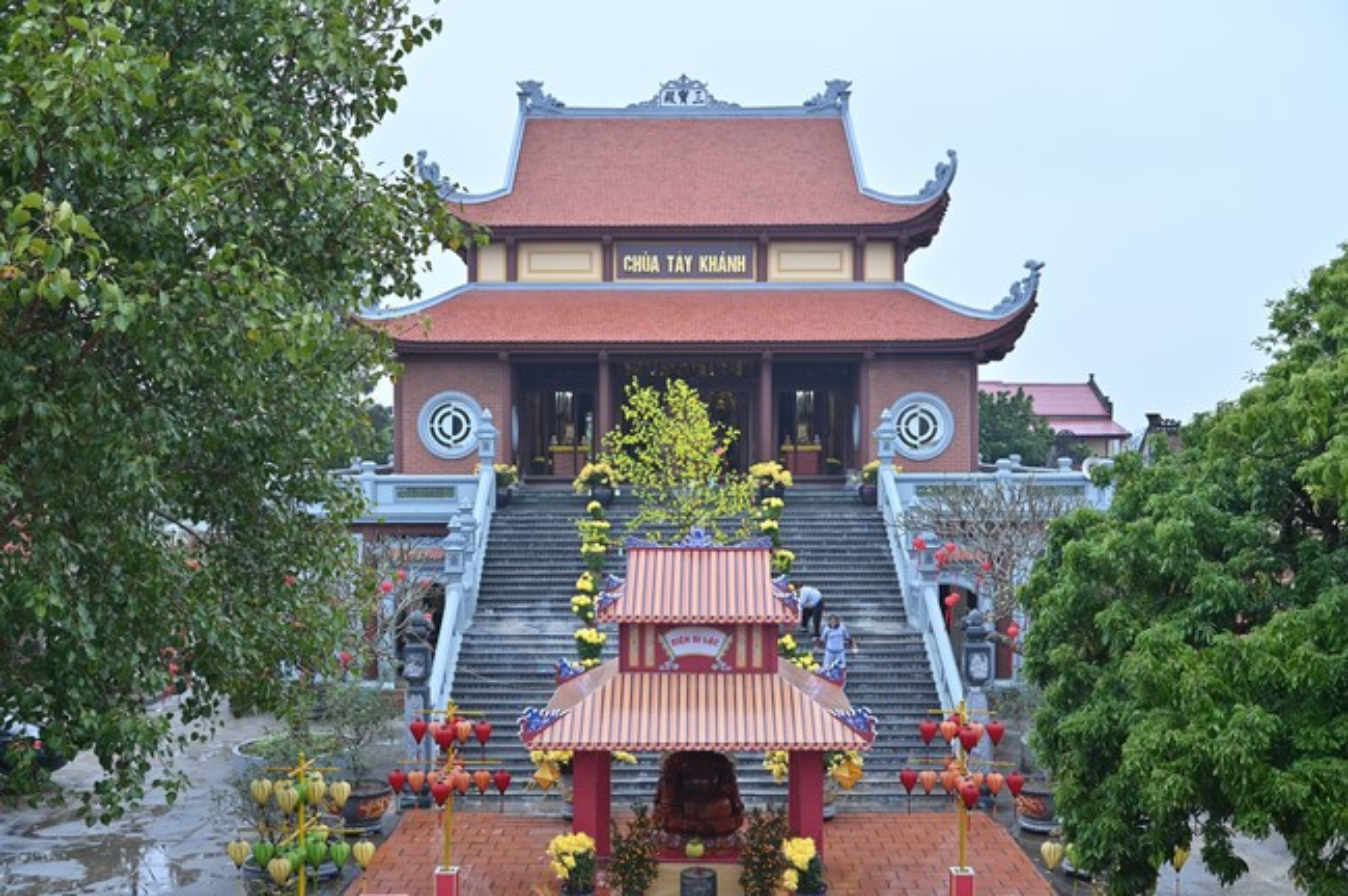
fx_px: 1421
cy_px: 448
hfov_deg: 50.7
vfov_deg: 35.0
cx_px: 674
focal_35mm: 38
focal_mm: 38
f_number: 5.6
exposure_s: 1/125
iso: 400
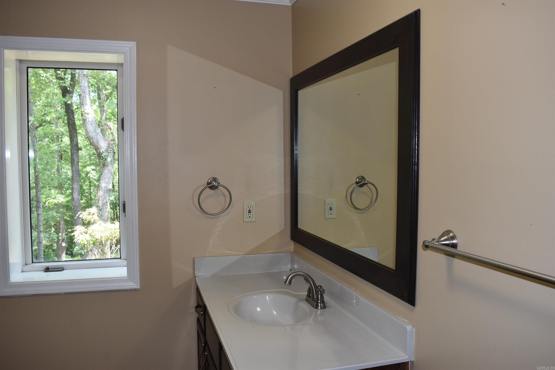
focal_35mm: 30
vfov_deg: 43.6
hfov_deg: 61.9
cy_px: 185
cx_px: 278
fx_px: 462
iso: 500
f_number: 5.6
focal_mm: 20
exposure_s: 1/125
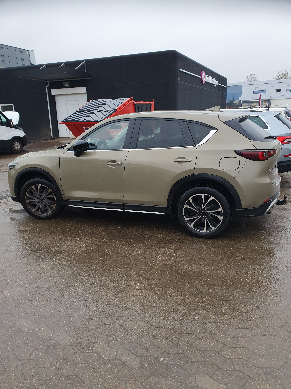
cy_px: 194
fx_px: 291
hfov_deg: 53.1
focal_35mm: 26
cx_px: 146
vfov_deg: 67.3
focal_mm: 4.32
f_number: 2.4
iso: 80
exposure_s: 1/100
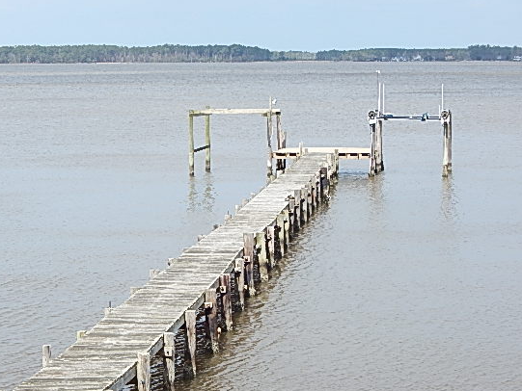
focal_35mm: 110
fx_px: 1659
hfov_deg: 17.9
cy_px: 212
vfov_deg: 13.5
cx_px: 223
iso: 125
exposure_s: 1/640
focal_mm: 16.6
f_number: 4.4
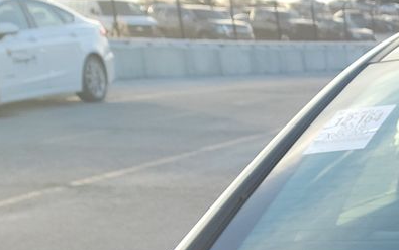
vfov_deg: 11.5
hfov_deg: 17.1
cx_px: 690
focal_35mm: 103
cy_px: 499
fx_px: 1120
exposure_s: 1/135
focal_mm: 6.7
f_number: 1.8
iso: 50
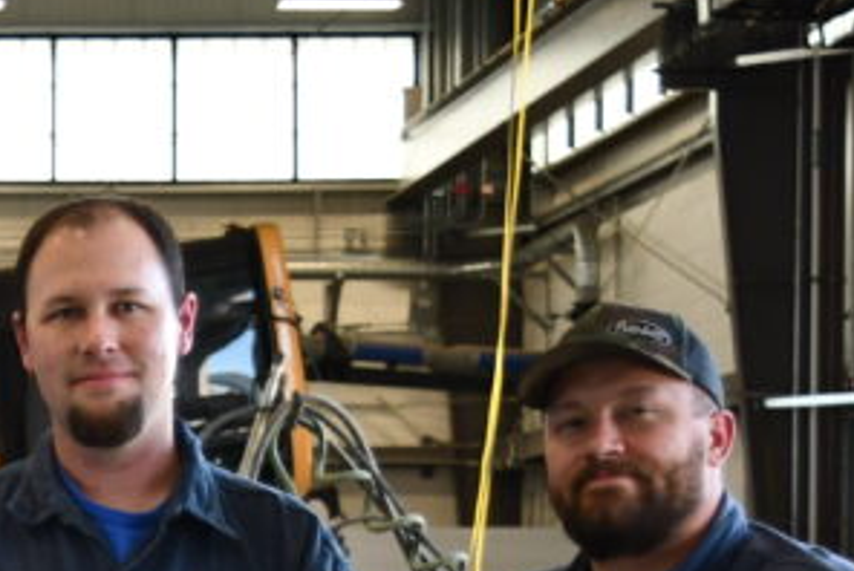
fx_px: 3775
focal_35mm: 159
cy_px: 924
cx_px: -398
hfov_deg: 12.3
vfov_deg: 8.4
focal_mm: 31
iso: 720
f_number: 4.2
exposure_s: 1/250
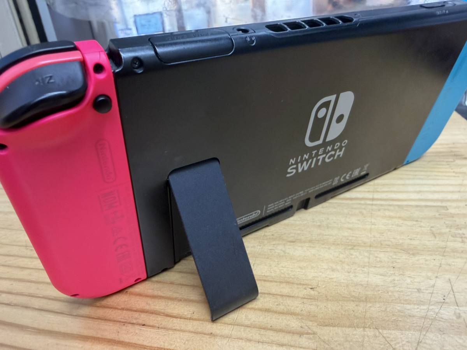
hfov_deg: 71.6
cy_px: 175
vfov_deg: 56.8
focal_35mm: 24
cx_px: 234
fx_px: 324
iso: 200
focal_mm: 2.22
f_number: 2.2
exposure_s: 1/50
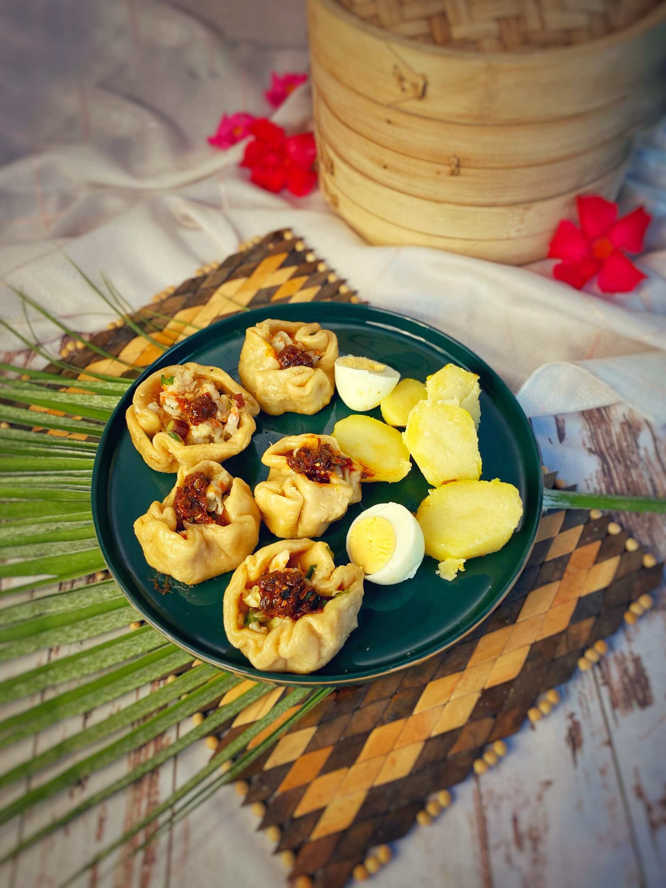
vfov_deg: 67.3
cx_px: 333
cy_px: 444
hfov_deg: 53.1
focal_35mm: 26
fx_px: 667
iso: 100
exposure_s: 1/100
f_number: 1.8
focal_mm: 4.25
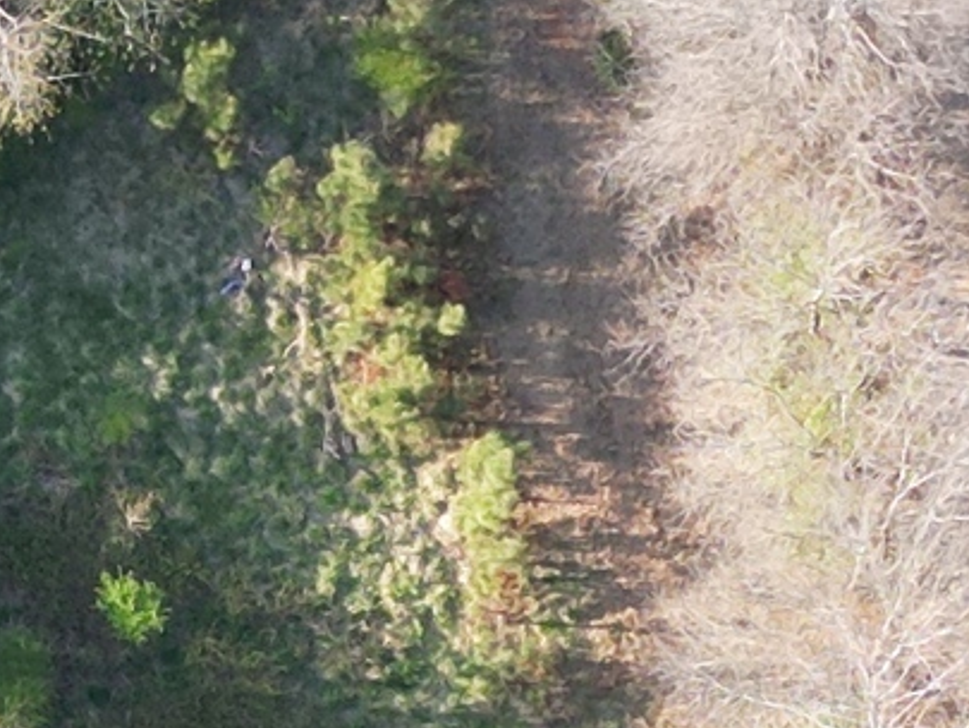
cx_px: 165
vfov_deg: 8.1
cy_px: 857
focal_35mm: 182
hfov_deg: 10.8
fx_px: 5096
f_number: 1.7
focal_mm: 6.72
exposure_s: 1/400
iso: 130
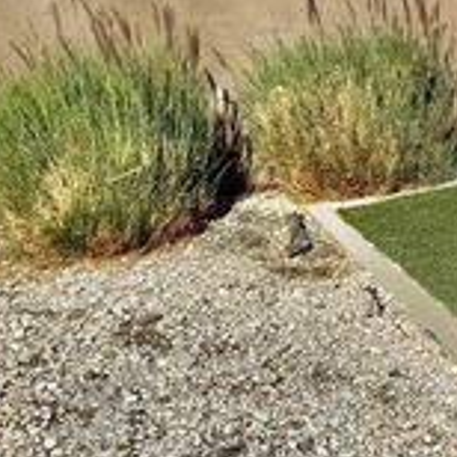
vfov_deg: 23.9
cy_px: -1
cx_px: 605
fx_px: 1031
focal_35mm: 69
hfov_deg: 22.2
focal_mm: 6.76
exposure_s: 1/7937
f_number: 1.78
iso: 80
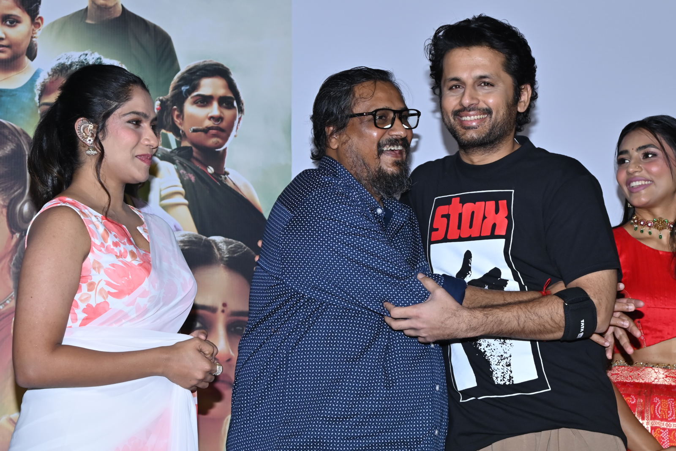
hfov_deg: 19.5
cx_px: 338
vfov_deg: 13.0
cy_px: 226
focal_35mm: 105
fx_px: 1972
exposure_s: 1/125
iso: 500
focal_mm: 70
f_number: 5.6
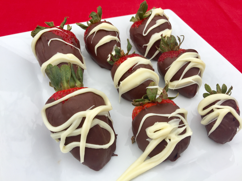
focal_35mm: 29
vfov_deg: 48.2
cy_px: 90
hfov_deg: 61.7
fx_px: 203
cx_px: 121
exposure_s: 1/408
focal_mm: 4.15
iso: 32
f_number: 2.2
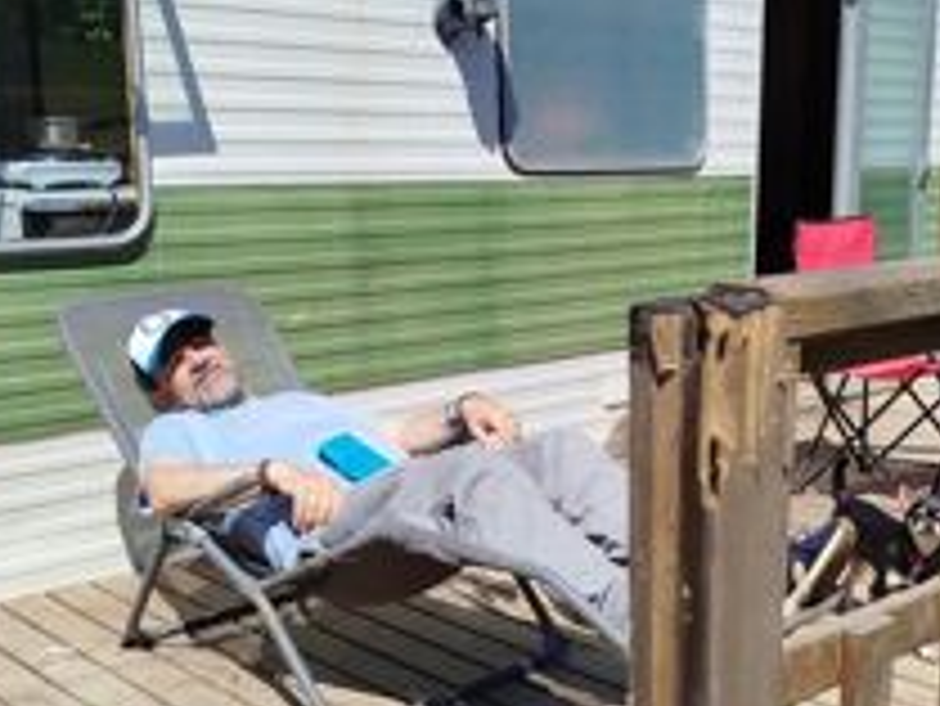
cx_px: 585
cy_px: 447
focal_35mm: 49
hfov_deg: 38.7
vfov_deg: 29.6
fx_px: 1331
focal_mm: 5.31
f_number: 1.7
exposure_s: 1/1162
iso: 50
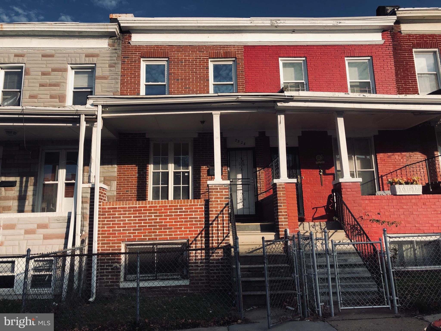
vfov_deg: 49.7
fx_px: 357
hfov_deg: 63.4
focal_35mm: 28
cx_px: 220
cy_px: 166
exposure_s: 1/1656
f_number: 1.8
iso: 20
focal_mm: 3.99
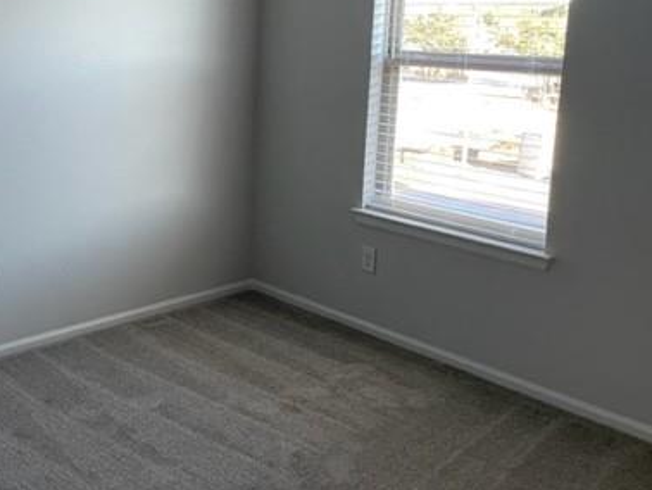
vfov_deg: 32.6
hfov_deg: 41.5
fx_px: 829
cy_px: 166
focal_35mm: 44
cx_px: 155
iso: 125
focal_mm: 4.2
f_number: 1.6
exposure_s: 1/86
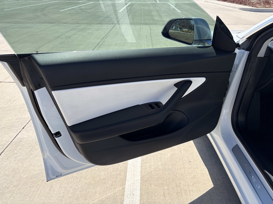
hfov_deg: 67.3
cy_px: 102
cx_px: 136
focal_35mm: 26
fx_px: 205
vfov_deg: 53.1
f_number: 1.6
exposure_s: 1/2985
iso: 50
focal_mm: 5.96
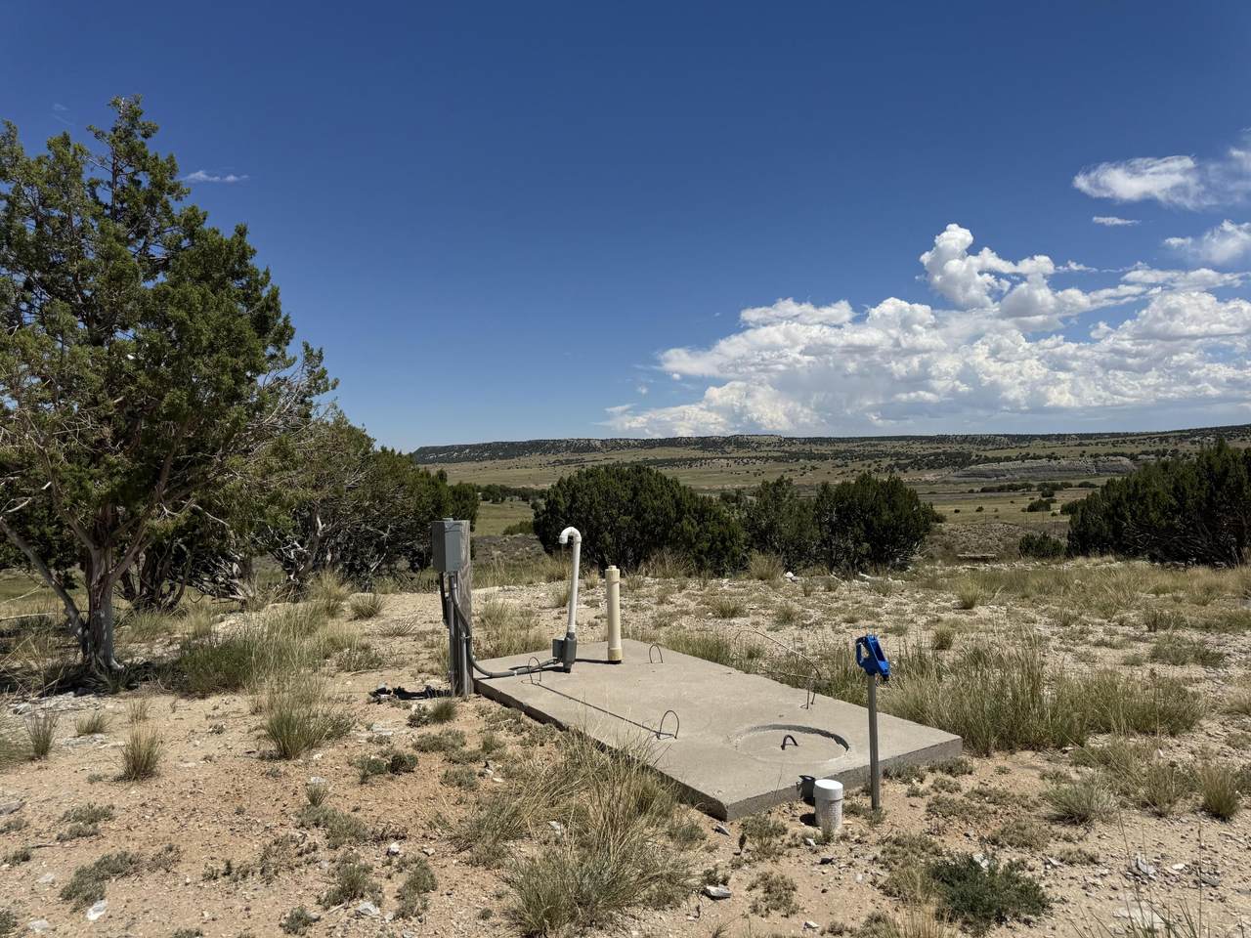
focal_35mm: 24
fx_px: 867
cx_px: 626
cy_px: 469
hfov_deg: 71.6
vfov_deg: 56.8
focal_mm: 6.76
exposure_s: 1/9009
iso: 80
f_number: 1.78
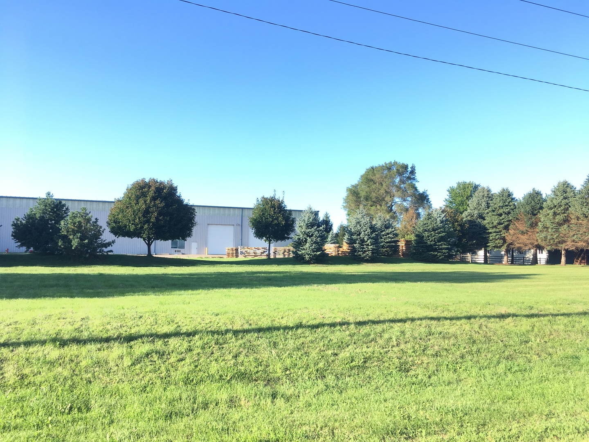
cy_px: 221
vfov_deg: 48.2
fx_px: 493
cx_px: 294
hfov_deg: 61.7
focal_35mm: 29
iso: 25
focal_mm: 4.15
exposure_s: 1/343
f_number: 2.2
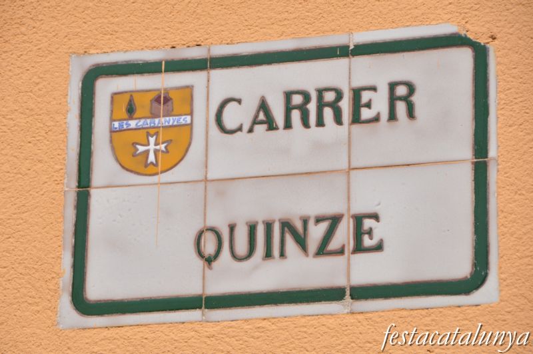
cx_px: 266
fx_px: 3327
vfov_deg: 6.1
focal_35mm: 225
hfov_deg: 9.2
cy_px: 177
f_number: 8
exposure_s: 1/1000
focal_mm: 150
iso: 200
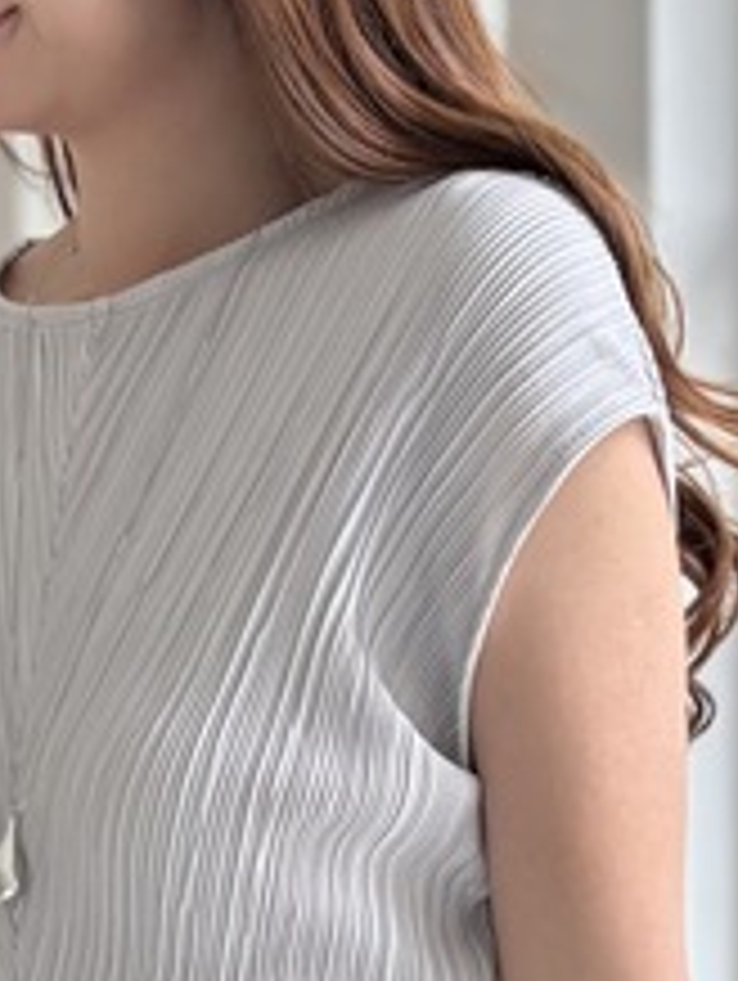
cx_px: 256
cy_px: 1400
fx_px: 3376
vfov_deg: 15.4
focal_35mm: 119
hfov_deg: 12.5
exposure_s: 1/194
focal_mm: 5.96
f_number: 1.6
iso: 80
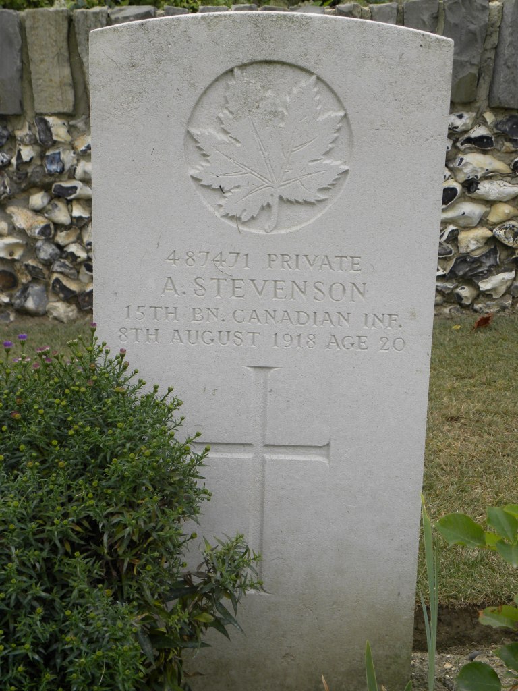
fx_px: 1157
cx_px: 259
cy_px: 346
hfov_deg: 25.2
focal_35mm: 58
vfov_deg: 33.2
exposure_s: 1/209
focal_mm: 10.3
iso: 64
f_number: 4.5
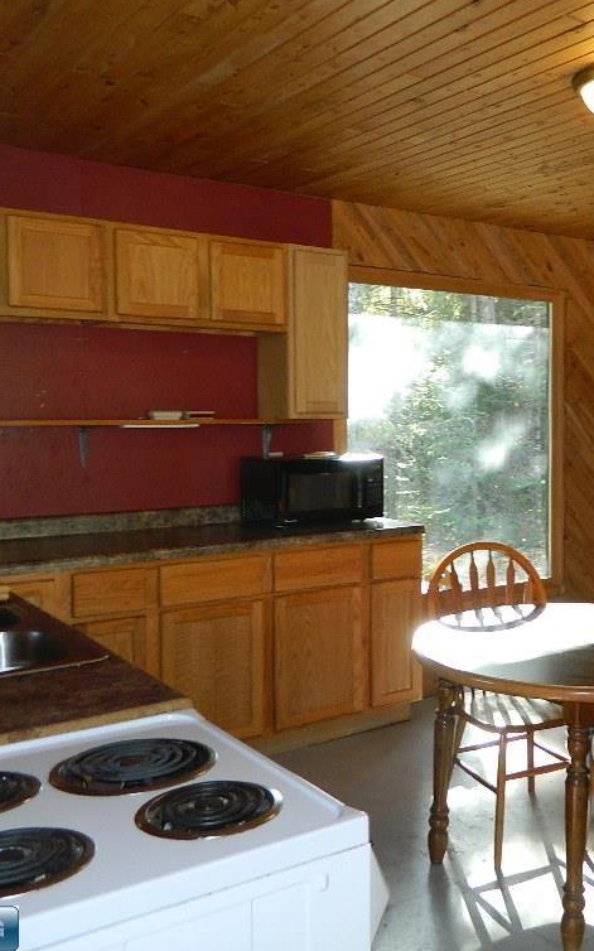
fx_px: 933
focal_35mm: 36
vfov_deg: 54.0
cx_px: 493
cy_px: 468
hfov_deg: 34.0
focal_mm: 4.5
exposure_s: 1/30
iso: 180
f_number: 3.1
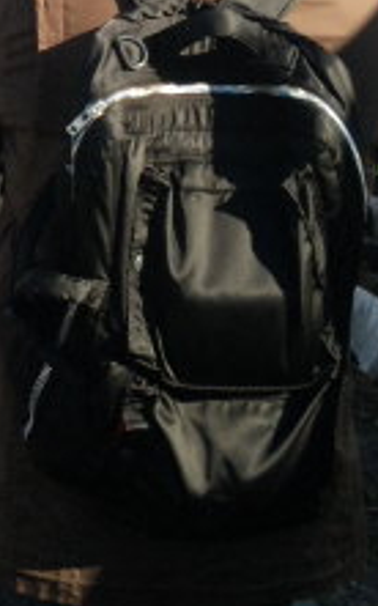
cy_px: 55
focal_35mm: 89
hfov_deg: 14.4
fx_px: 1468
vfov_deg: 22.7
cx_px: -27
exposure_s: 1/687
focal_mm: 4.82
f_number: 2.8
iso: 100
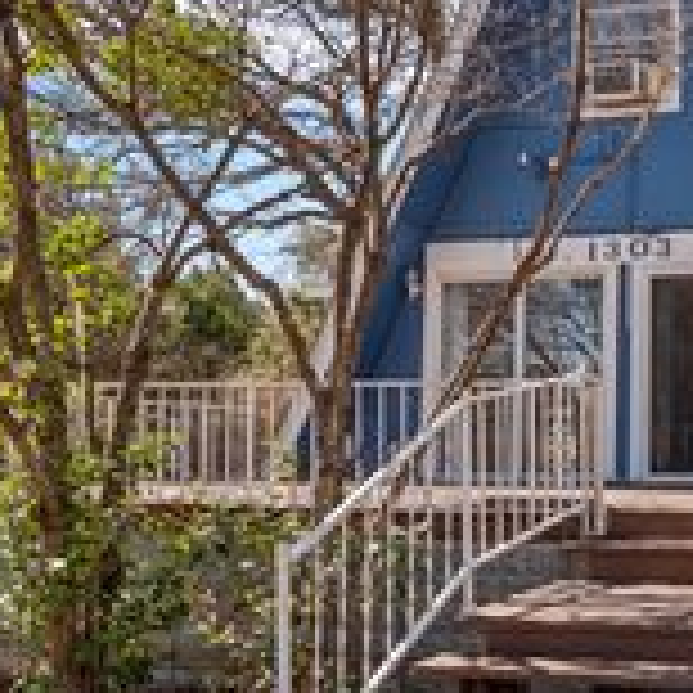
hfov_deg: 32.4
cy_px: 385
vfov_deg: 38.3
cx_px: 810
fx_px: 997
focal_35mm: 44
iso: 160
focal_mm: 16
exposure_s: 1/500
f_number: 9
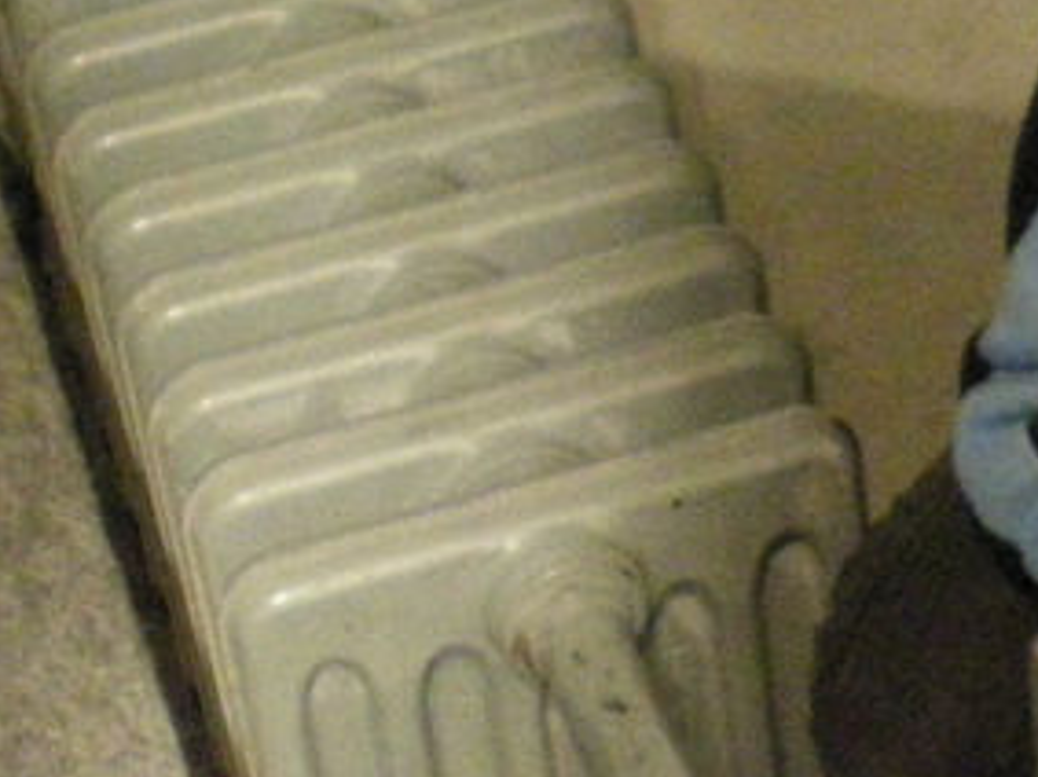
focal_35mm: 163
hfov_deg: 11.9
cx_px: 1254
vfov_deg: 9.1
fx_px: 4886
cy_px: 487
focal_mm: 6.3
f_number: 3.1
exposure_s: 1/13
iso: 800
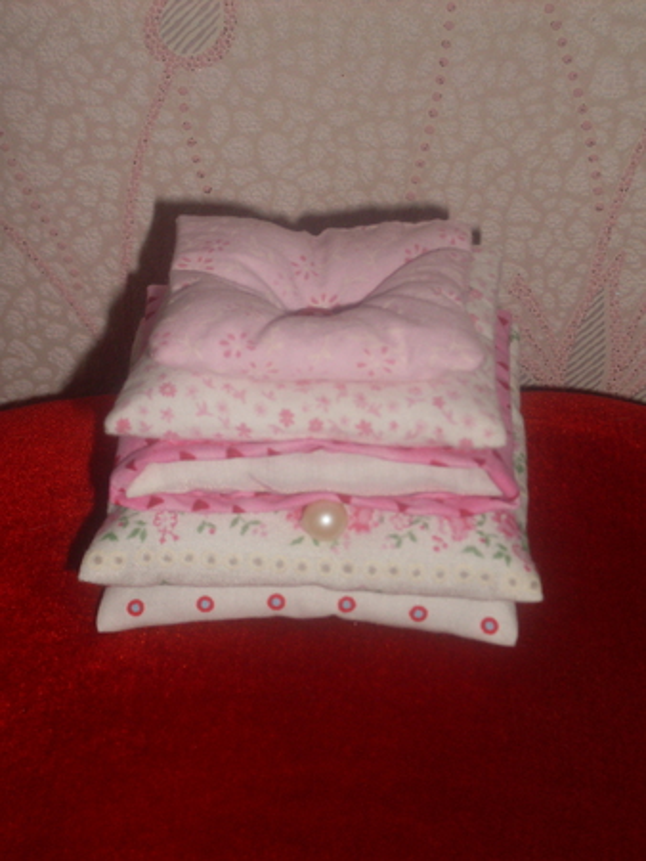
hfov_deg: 18.2
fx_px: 2014
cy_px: 430
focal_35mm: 81
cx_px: 323
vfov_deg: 24.1
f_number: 4
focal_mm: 13.5
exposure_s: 1/60
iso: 100
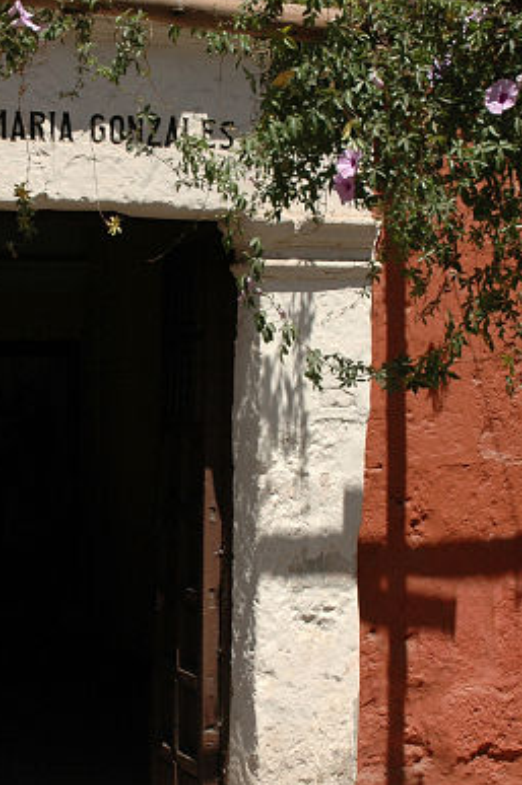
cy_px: 434
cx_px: 117
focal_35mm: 68
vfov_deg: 29.7
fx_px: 1481
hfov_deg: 19.8
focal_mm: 25
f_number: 10
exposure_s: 1/400
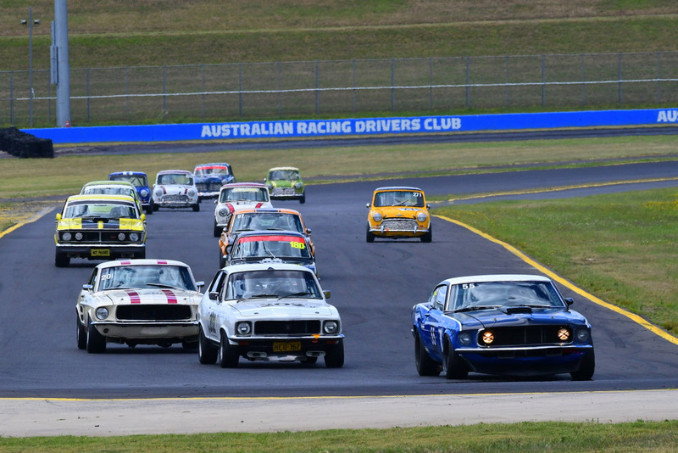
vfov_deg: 2.9
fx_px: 9043
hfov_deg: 4.3
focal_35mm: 480
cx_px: 339
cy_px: 226
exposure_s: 1/640
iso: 640
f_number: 13
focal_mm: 320
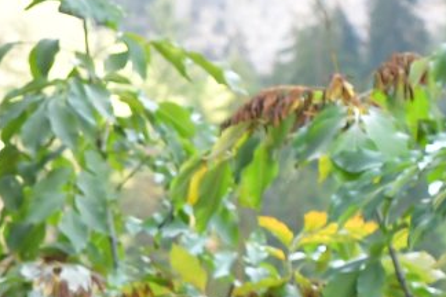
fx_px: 3667
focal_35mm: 296
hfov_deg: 6.9
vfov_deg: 4.6
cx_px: -180
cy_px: 597
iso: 720
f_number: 8
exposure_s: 1/60
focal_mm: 40
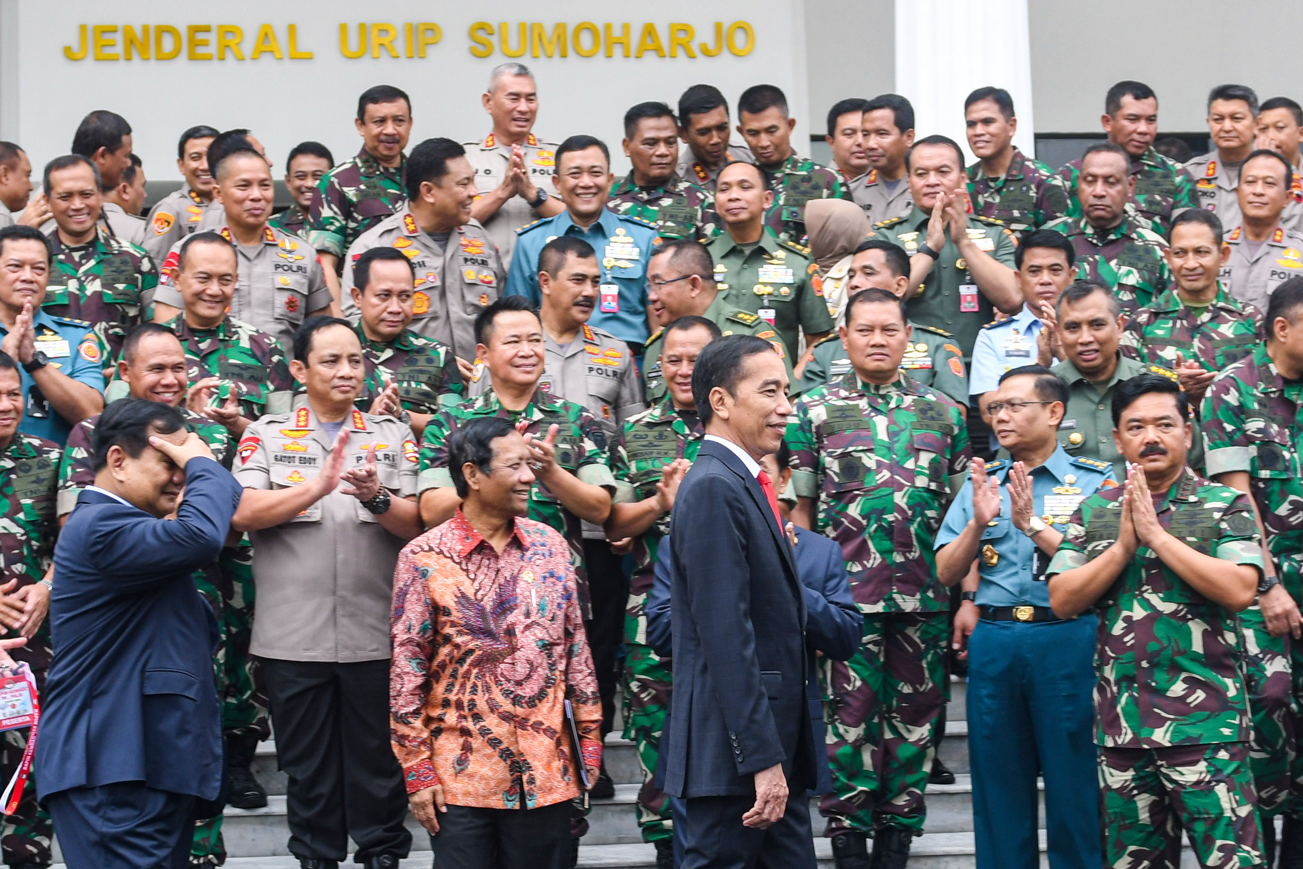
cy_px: 434
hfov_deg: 46.4
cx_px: 652
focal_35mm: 42
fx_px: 1520
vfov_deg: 31.9
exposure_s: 1/160
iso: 320
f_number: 3.2
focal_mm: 28
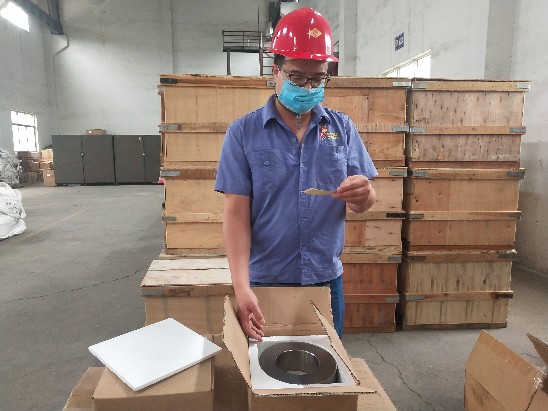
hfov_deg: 60.0
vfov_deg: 46.8
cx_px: 274
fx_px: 475
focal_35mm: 30
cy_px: 206
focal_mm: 3.95
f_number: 1.8
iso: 211
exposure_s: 1/100
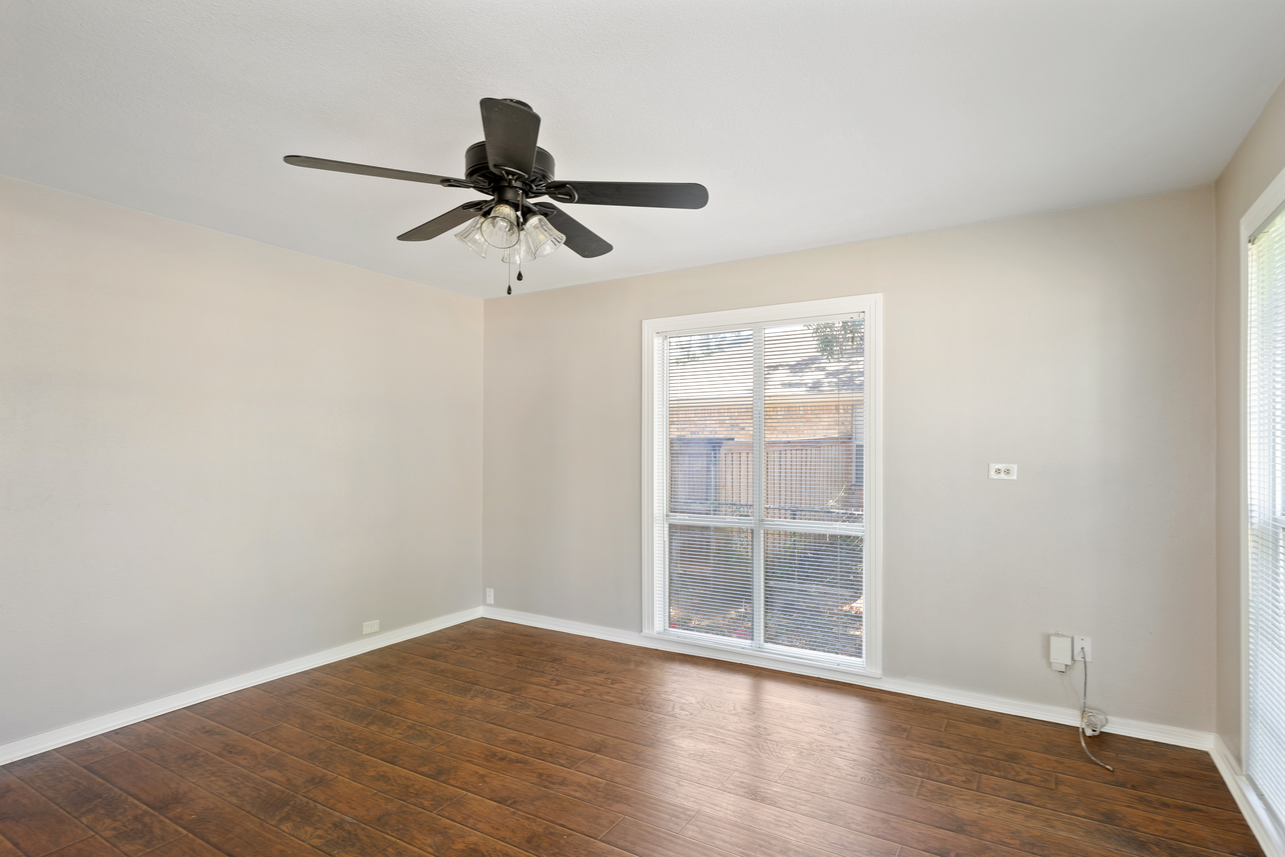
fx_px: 642
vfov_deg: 67.4
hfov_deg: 90.0
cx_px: 642
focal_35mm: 18
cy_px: 428
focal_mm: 18
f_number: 8
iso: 200
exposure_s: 1/2.5
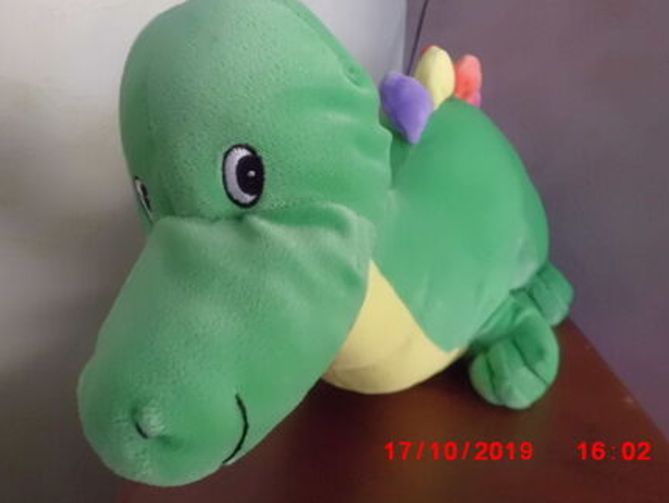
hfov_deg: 61.6
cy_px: 229
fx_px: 561
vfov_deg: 48.2
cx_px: 334
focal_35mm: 29
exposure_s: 1/10
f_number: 3.2
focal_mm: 4.6
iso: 800
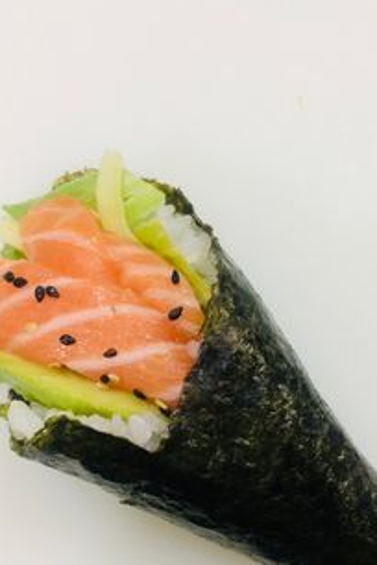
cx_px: 220
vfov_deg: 46.0
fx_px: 660
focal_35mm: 42
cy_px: 356
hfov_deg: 31.8
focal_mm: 4.15
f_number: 2.2
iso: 100
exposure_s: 1/33
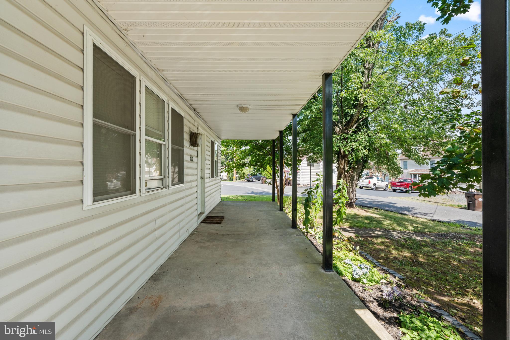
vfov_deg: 73.7
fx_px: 227
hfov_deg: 96.7
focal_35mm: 16
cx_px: 255
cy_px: 170
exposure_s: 1/125
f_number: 8
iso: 400
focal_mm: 16
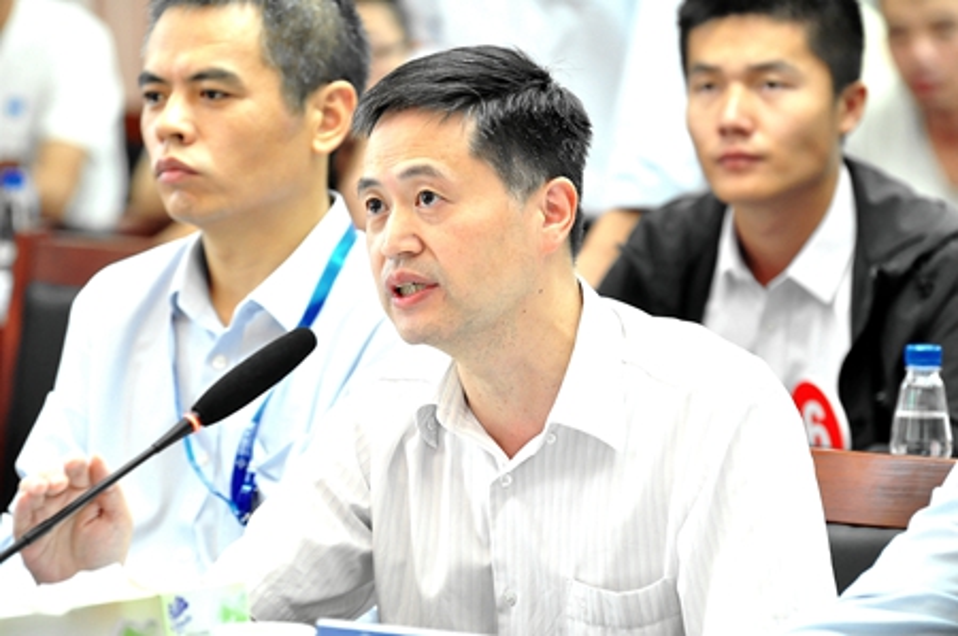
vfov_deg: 6.1
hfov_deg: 9.2
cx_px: 479
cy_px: 318
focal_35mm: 225
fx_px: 5981
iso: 1000
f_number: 2.8
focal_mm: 150
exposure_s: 1/40
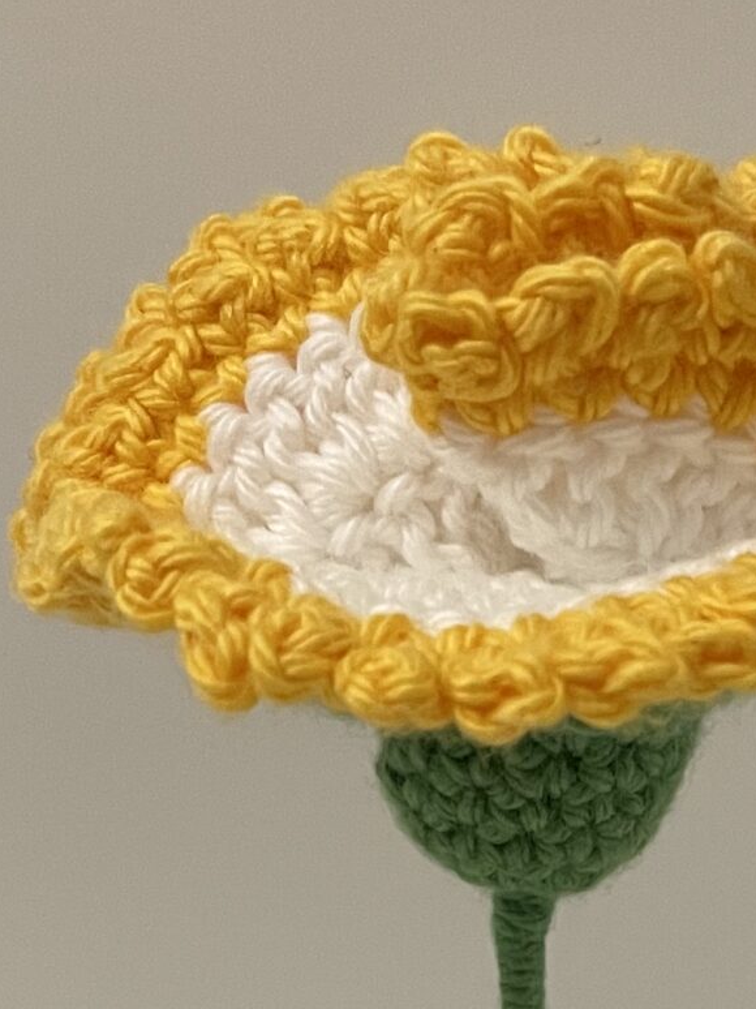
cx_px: 555
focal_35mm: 86
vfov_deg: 20.6
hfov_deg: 17.1
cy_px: 1332
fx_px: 2506
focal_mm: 4.2
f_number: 1.6
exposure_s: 1/50
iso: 400
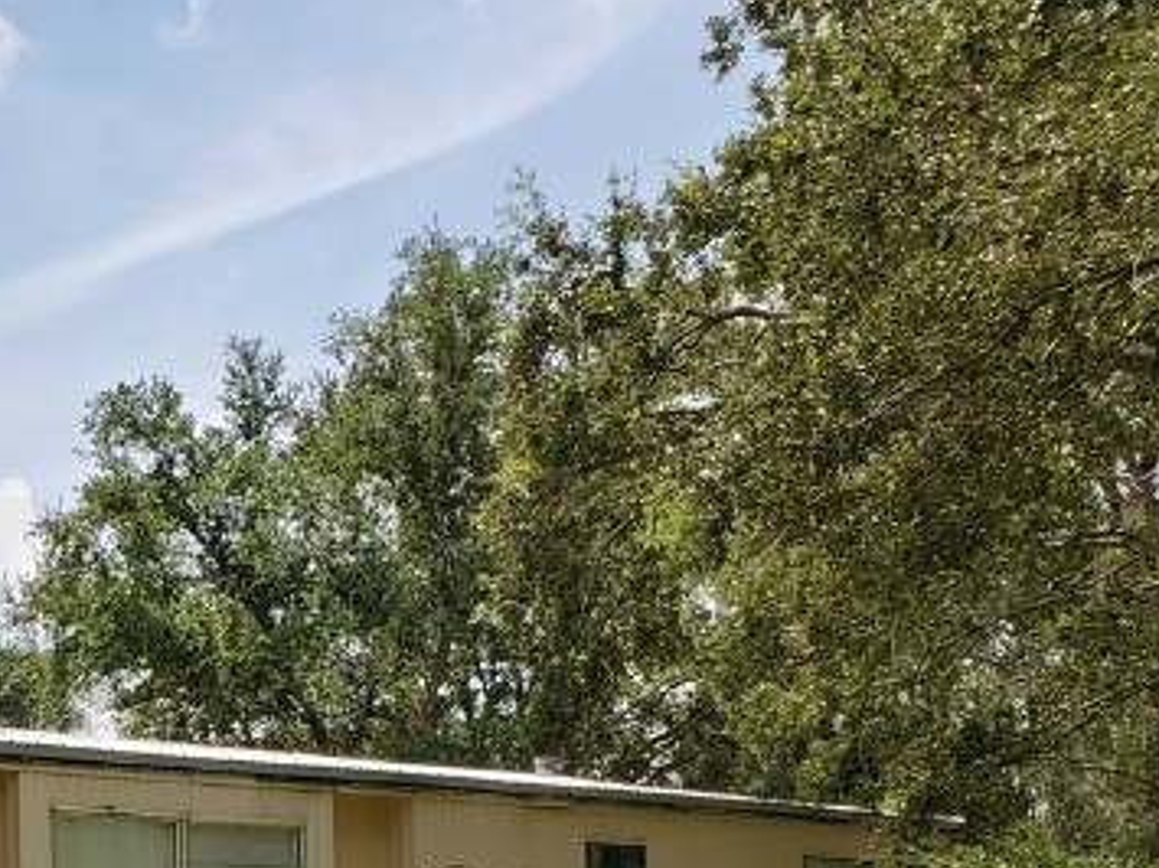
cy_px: 1139
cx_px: -163
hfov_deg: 24.1
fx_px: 2510
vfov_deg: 18.3
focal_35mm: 75
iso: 50
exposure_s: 1/1214
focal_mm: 4.3
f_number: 2.4
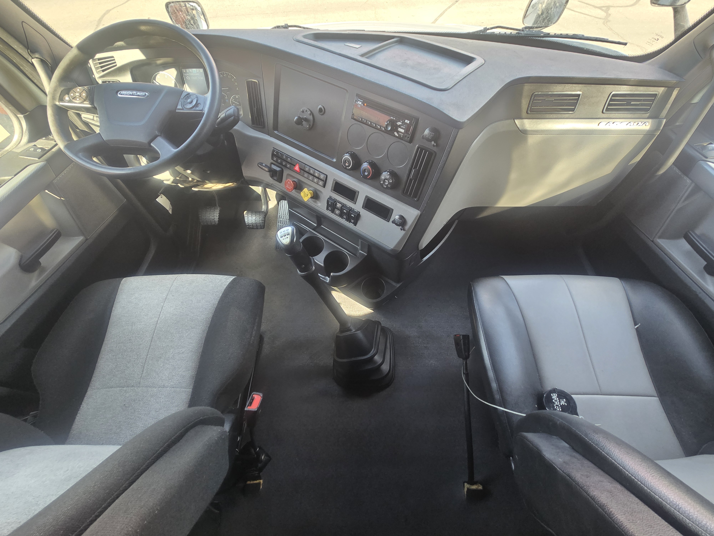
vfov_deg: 89.9
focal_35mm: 13
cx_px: 357
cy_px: 268
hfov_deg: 106.2
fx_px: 268
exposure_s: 1/60
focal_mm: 2.2
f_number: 2.2
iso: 160
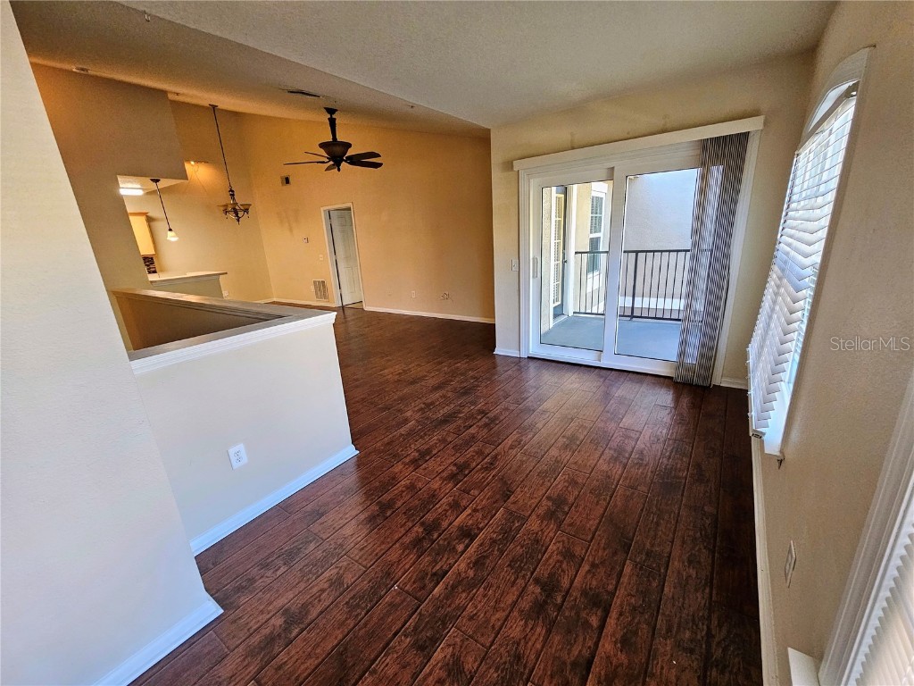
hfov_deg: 106.2
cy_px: 343
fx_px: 343
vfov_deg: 89.9
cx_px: 457
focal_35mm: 13
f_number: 2.2
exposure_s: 1/60
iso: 250
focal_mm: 2.2
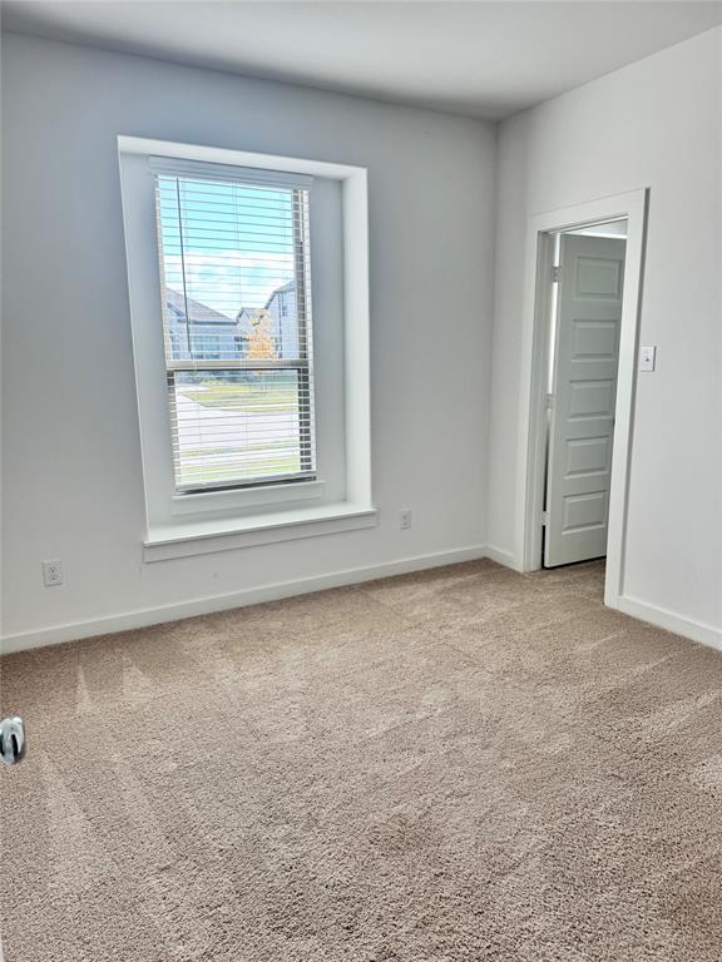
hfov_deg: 56.8
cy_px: 481
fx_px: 667
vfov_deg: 71.6
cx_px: 361
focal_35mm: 24
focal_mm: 6.76
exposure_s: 1/271
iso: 80
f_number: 1.78
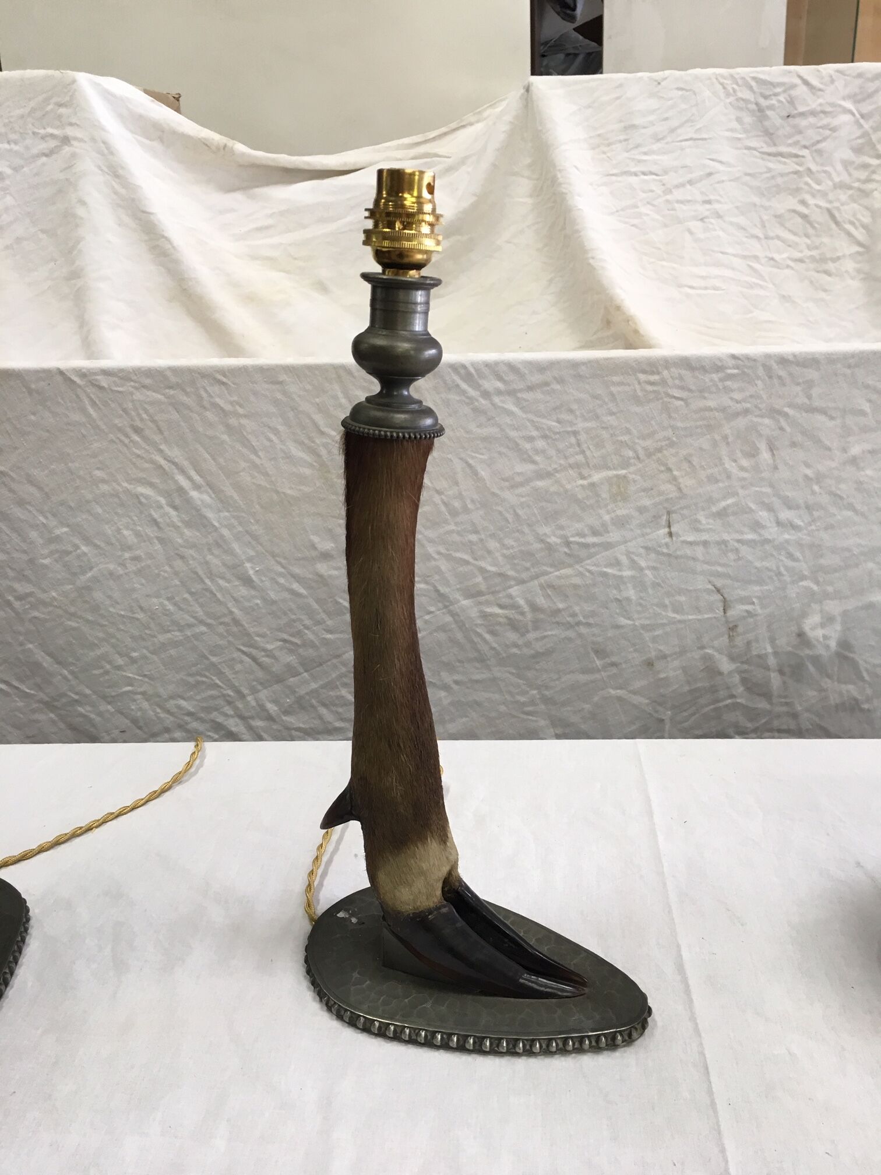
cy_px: 588
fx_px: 984
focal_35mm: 29
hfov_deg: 48.2
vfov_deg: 61.7
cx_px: 440
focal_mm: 4.15
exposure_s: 1/33
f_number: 2.2
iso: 50
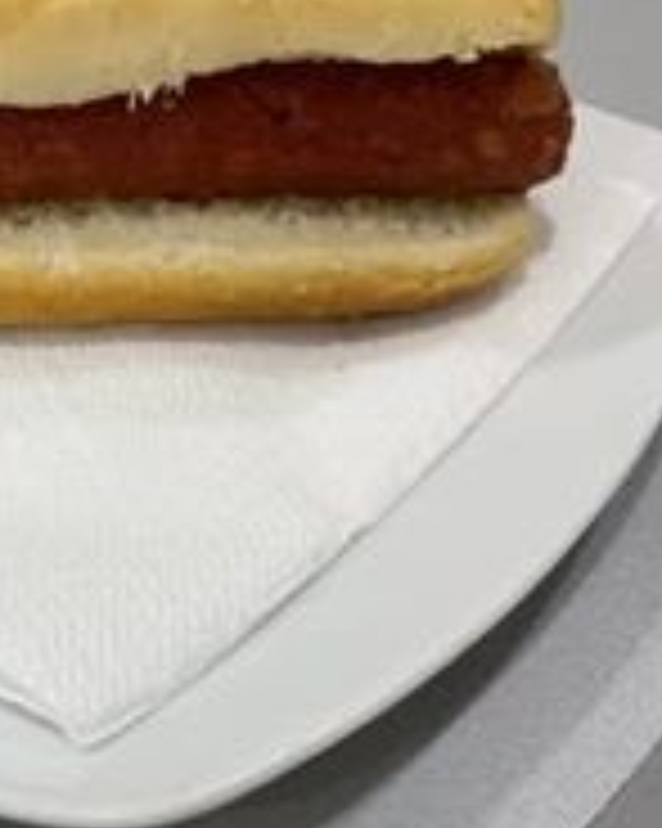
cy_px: 439
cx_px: 18
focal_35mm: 59
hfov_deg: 24.7
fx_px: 1446
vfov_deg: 32.0
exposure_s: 1/50
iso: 80
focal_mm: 4.2
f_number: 1.6
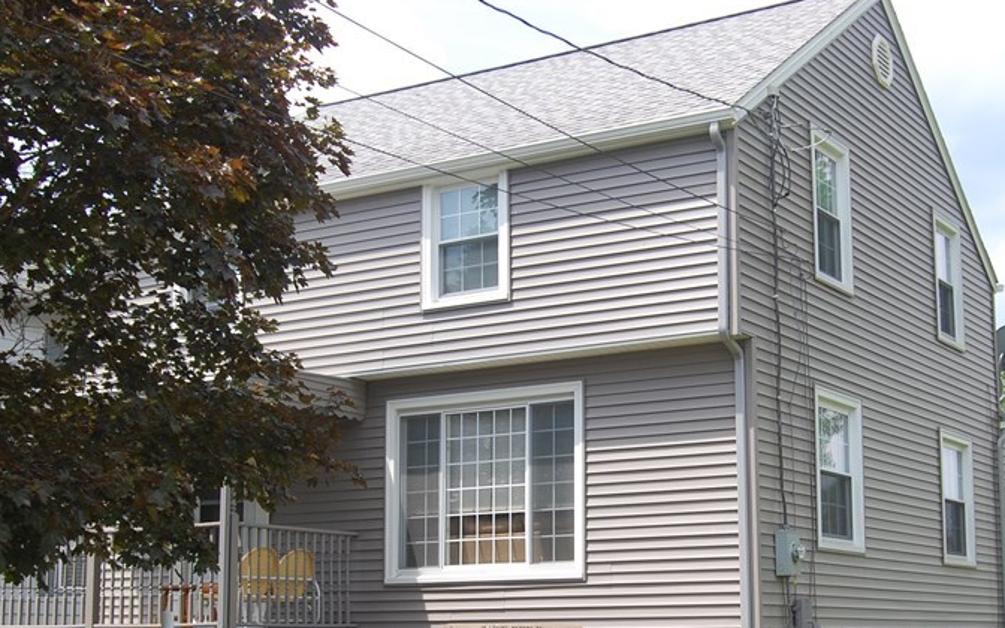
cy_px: 449
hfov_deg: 35.7
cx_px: 557
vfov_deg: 22.7
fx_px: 1556
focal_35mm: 57
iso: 200
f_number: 8
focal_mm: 23
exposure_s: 1/250
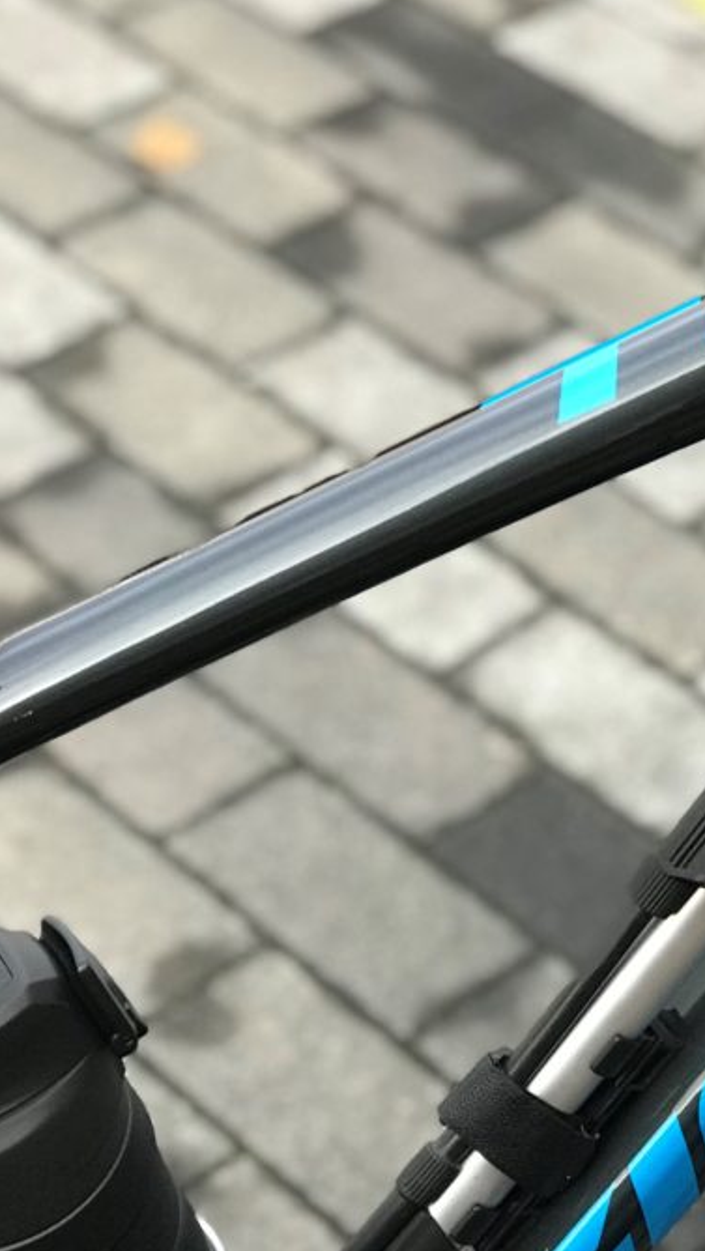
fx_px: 3153
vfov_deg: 22.4
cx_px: 712
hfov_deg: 12.6
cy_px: 653
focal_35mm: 95
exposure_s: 1/60
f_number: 2.8
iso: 100
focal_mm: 6.6
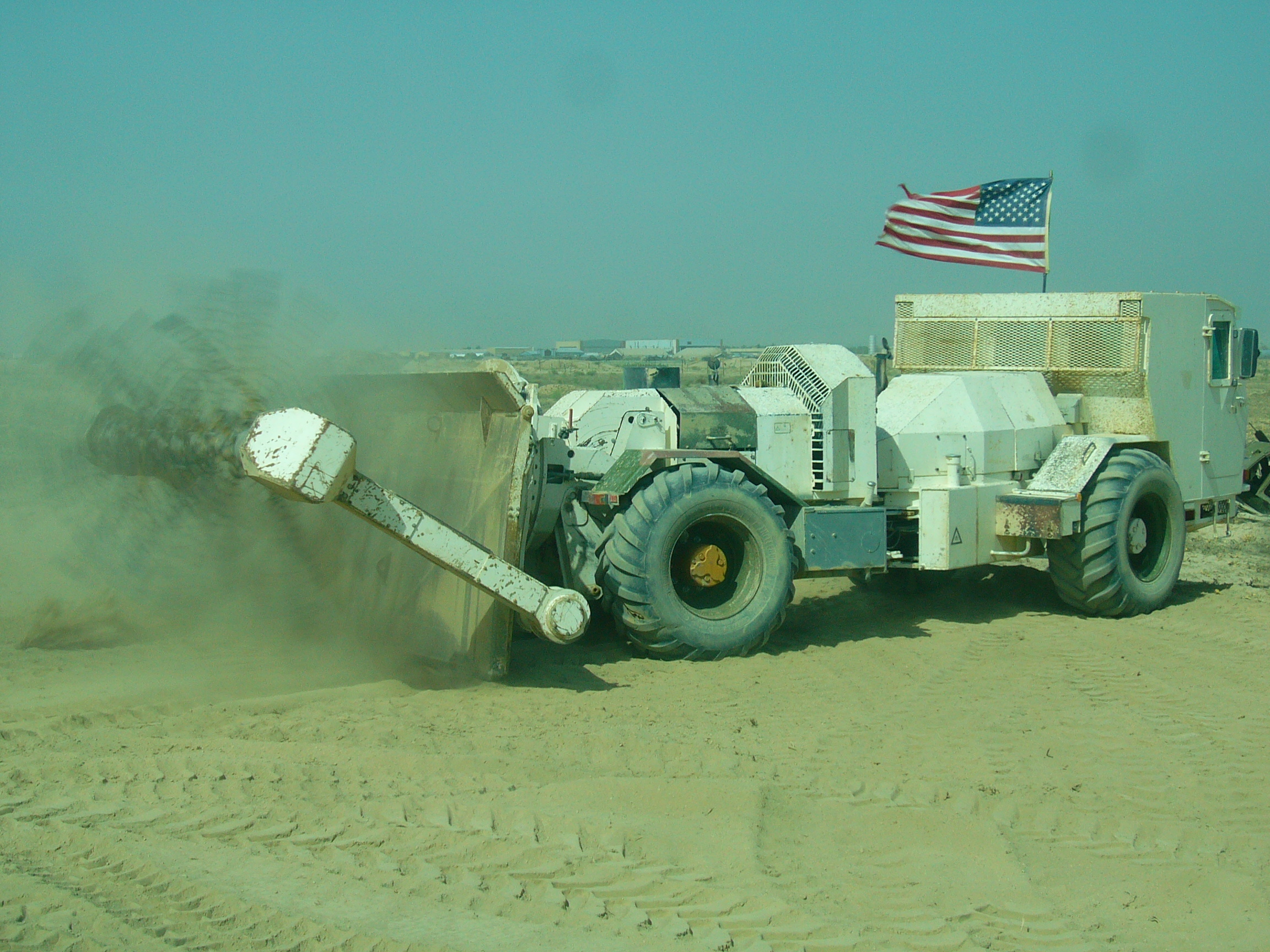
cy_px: 476
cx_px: 635
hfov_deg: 32.2
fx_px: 2201
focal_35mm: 60
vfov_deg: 24.4
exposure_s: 1/80
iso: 50
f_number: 10.4
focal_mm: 10
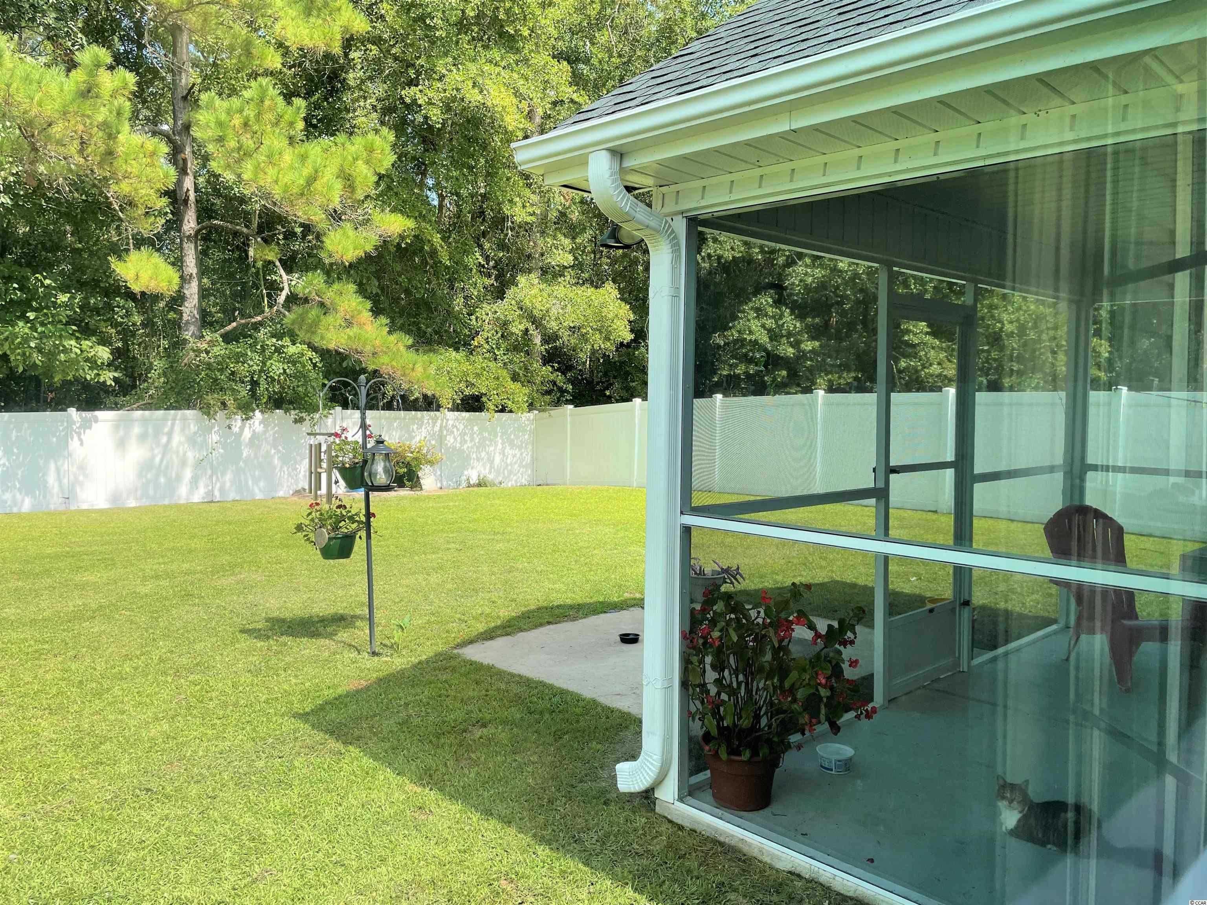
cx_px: 604
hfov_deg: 67.3
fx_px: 906
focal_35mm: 26
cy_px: 452
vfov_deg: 53.1
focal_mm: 4.2
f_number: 1.6
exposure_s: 1/796
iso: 32
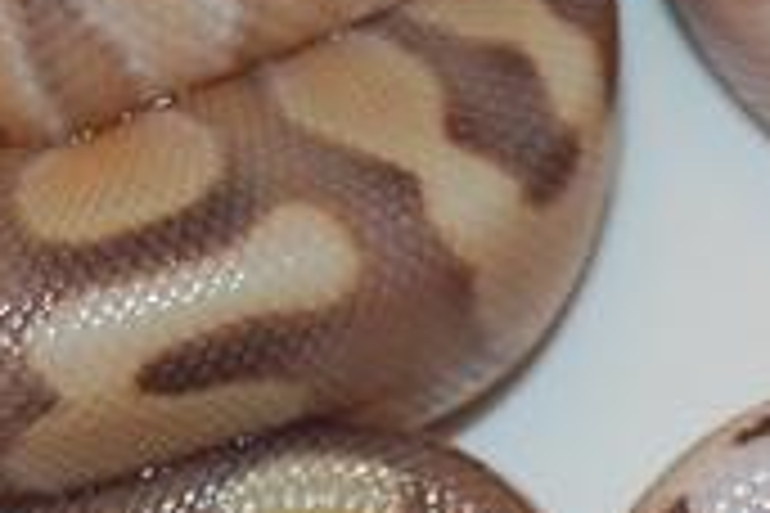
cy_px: 986
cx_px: 928
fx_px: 7058
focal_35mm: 330
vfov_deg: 4.1
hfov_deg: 6.2
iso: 400
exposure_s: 1/60
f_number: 5.6
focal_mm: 50
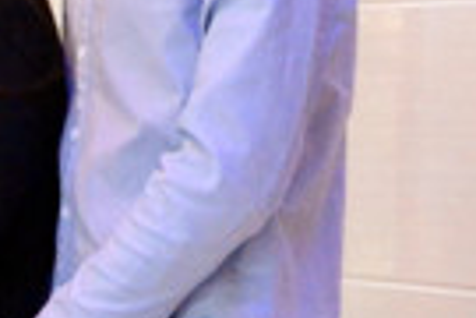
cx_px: -275
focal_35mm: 110
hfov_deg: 16.6
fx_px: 1454
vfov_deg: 12.3
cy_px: -4
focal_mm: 18
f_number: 8
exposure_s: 1/50
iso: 6400
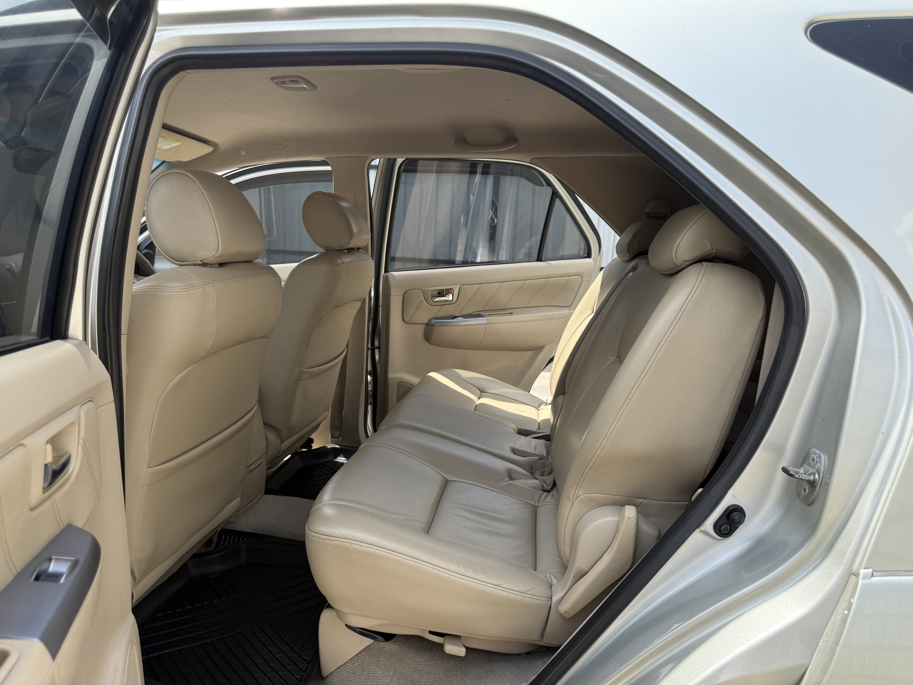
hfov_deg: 71.6
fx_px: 633
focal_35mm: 24
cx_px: 456
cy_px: 342
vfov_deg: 56.8
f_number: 1.78
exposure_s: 1/1271
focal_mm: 6.76
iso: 100
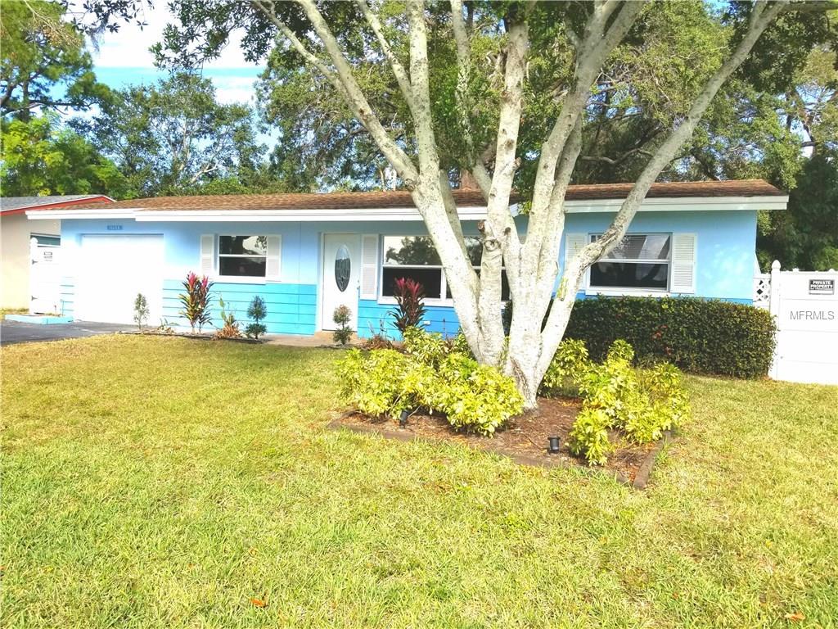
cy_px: 314
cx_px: 419
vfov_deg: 53.1
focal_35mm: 26
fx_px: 629
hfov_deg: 67.3
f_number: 1.7
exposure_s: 1/1744
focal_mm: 4.25
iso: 50
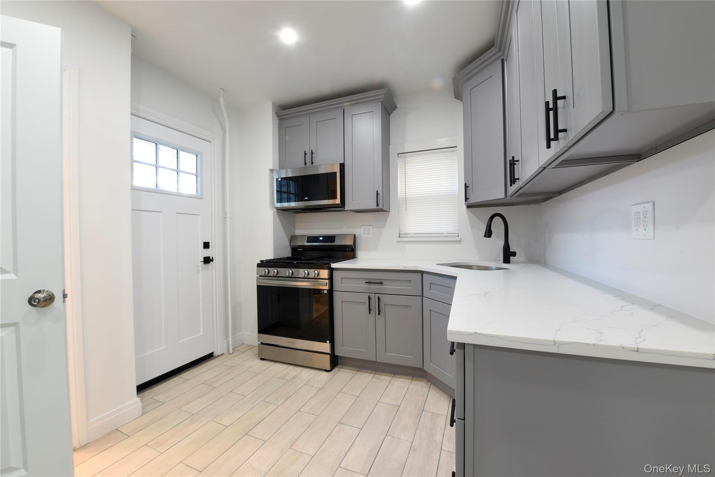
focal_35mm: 14
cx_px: 358
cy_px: 238
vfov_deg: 81.2
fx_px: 278
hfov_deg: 104.2
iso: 200
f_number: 13
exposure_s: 1/1.6
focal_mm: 14
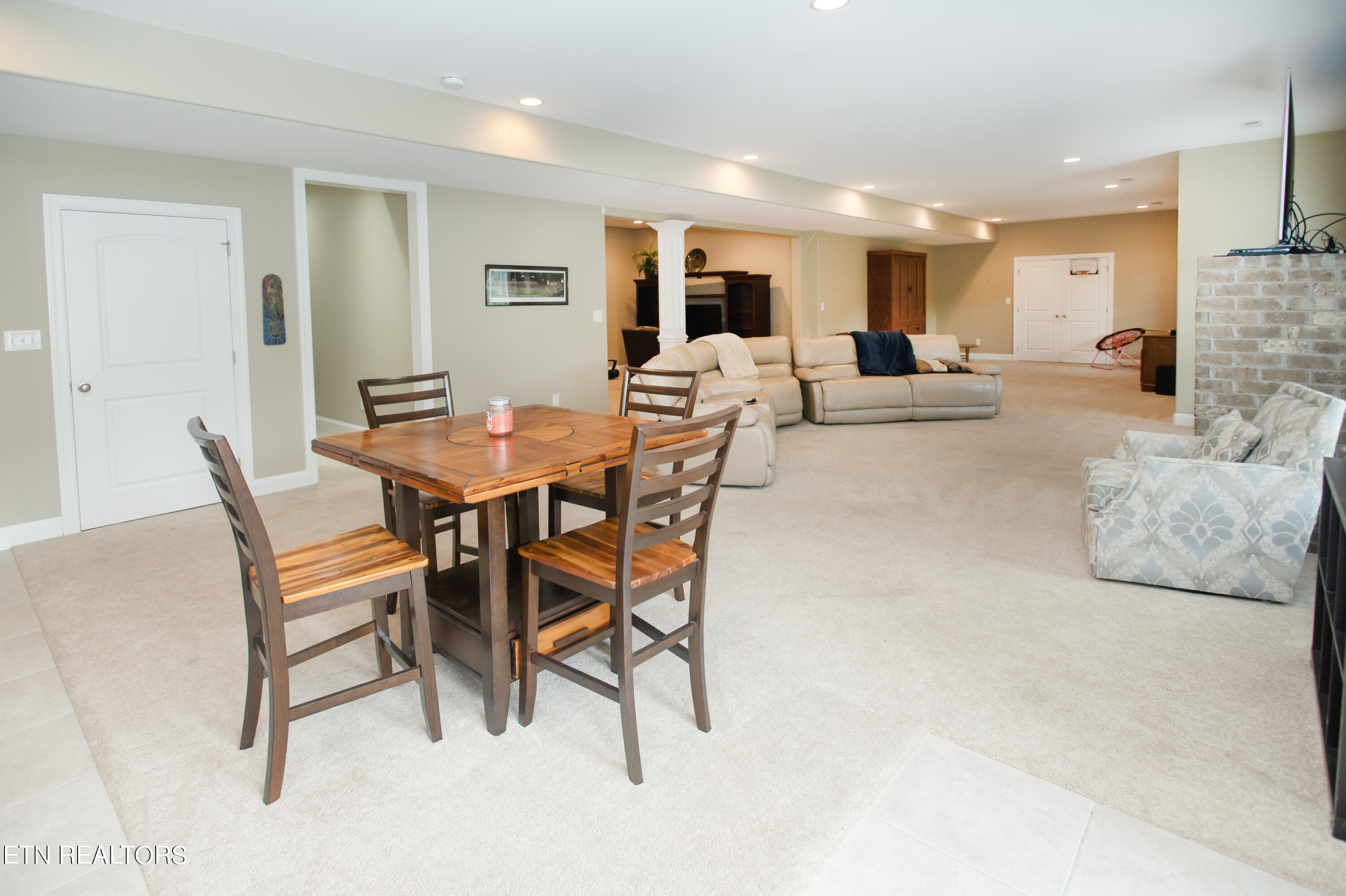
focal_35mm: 17
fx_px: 635
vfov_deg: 70.4
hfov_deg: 93.3
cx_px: 673
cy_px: 448
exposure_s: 1/125
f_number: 4
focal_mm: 17
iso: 640
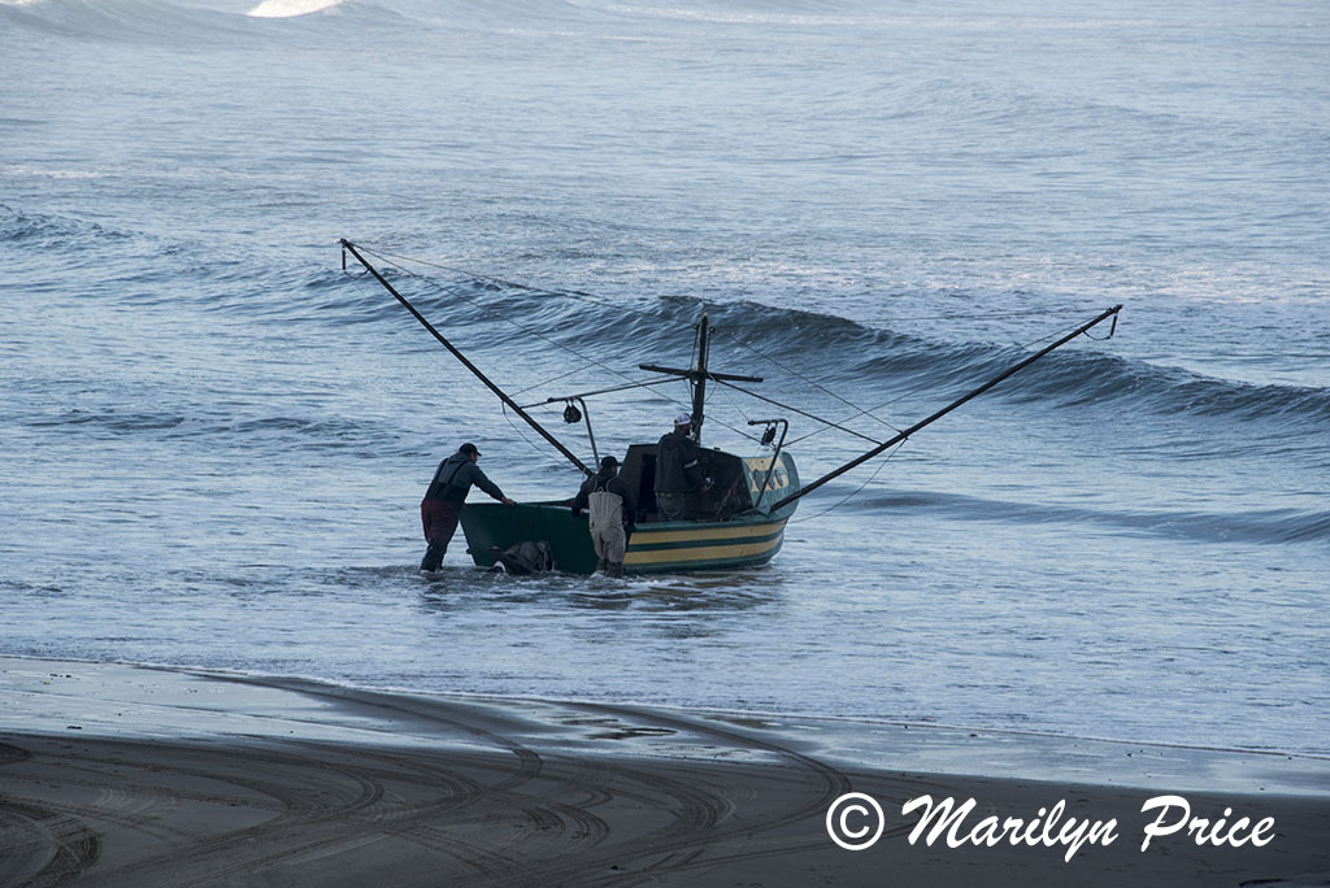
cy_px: 444
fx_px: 11089
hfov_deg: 6.9
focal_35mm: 300
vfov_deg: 4.6
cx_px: 665
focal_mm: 300
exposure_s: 1/90
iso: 100
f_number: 11
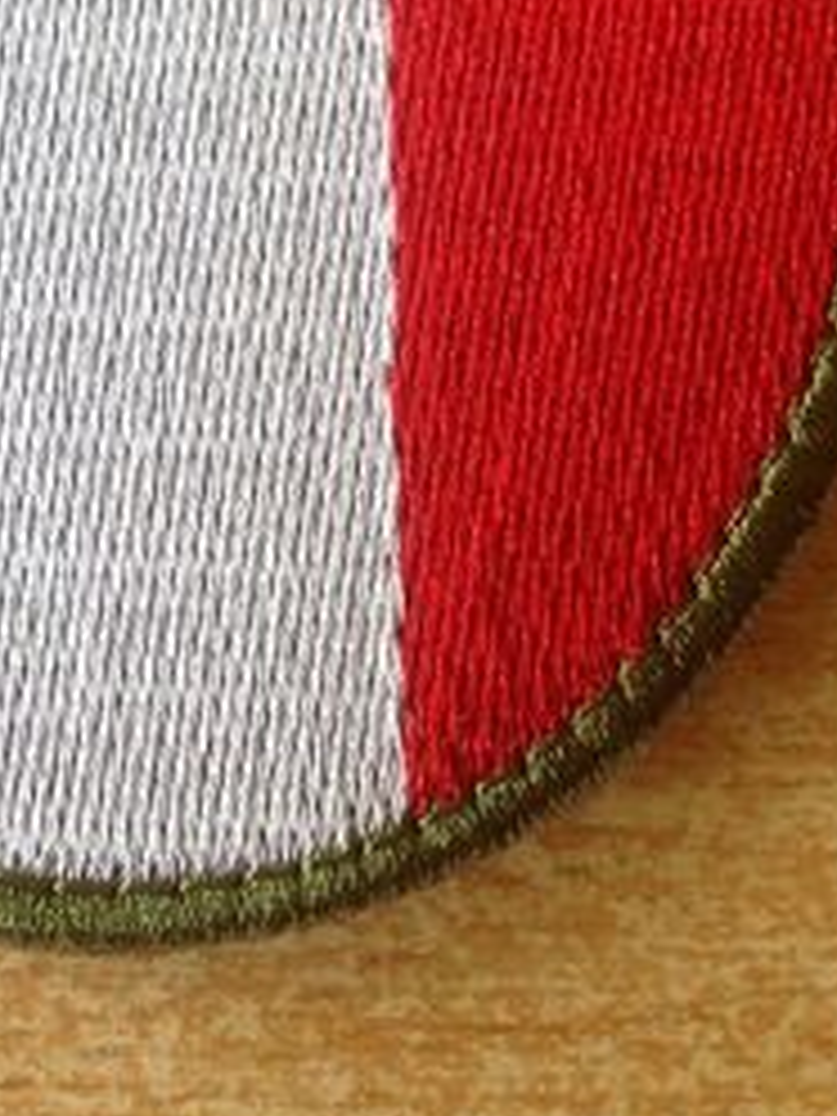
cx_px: 112
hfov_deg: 17.2
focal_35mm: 85
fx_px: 2740
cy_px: -189
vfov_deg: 21.5
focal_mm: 4.12
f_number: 2.4
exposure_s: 1/60
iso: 50
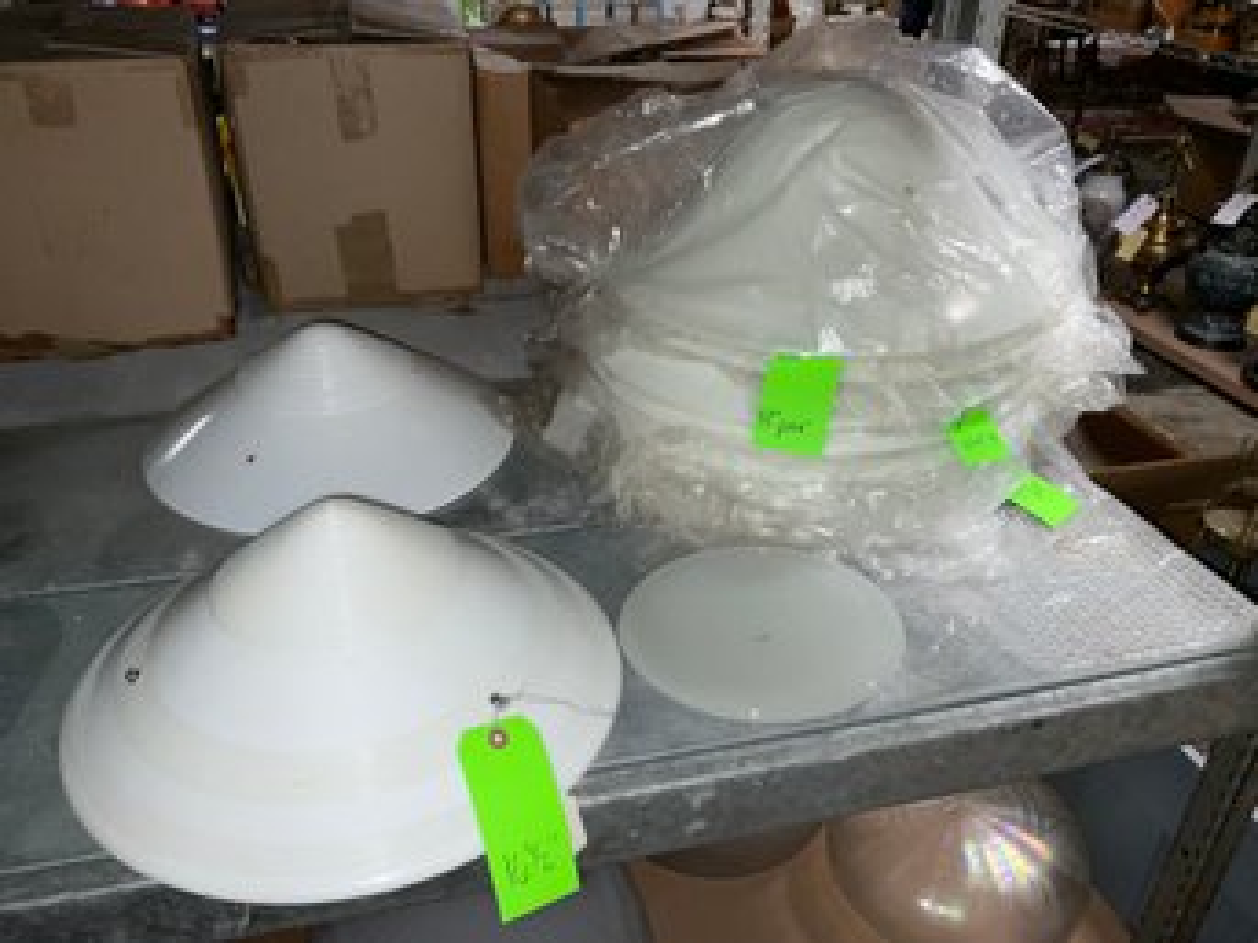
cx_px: 629
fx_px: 1054
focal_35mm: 29
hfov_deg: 61.7
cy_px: 472
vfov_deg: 48.2
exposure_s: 1/60
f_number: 1.8
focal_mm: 3
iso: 40
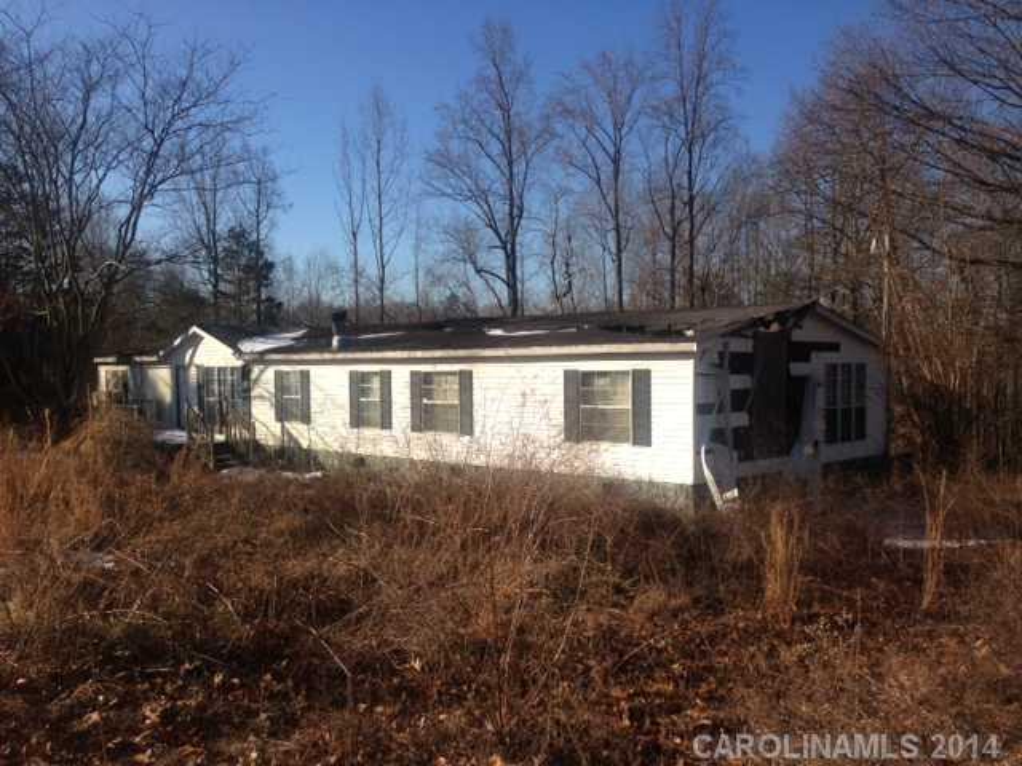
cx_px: 511
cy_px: 383
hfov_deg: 55.4
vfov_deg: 42.9
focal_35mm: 33
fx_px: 974
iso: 50
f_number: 2.4
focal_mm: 4.12
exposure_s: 1/1595
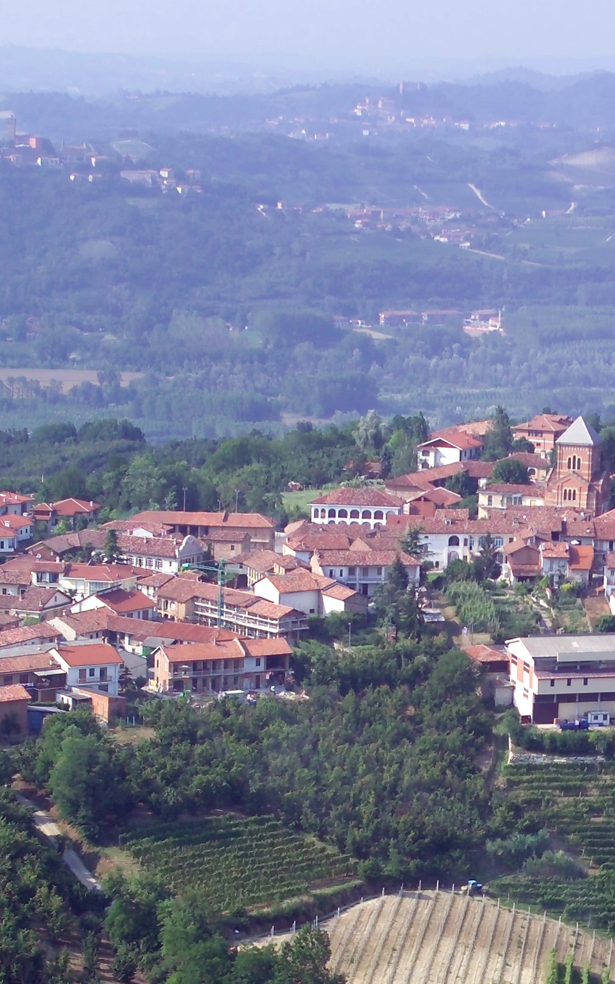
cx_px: 734
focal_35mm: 133
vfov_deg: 15.6
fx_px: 3567
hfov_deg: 9.7
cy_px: 839
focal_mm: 46
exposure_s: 1/500
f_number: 4.8
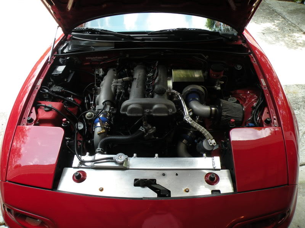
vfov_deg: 51.4
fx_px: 238
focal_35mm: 27
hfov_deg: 65.3
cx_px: 152
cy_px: 114
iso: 64
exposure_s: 1/119
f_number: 3.5
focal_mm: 4.7
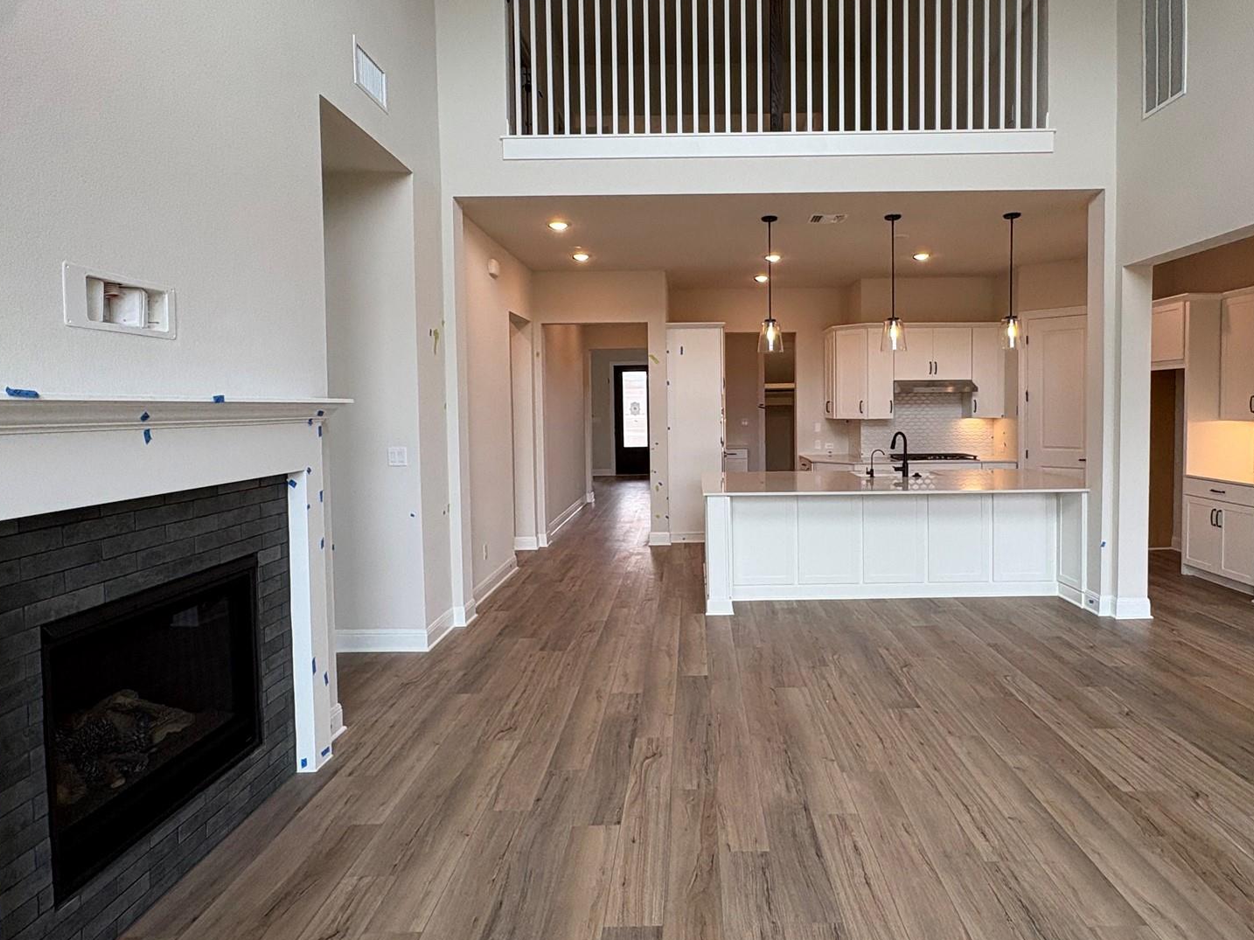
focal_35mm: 20
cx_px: 700
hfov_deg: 81.4
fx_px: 724
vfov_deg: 65.9
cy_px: 434
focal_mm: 2.22
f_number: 2.2
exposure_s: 1/120
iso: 50
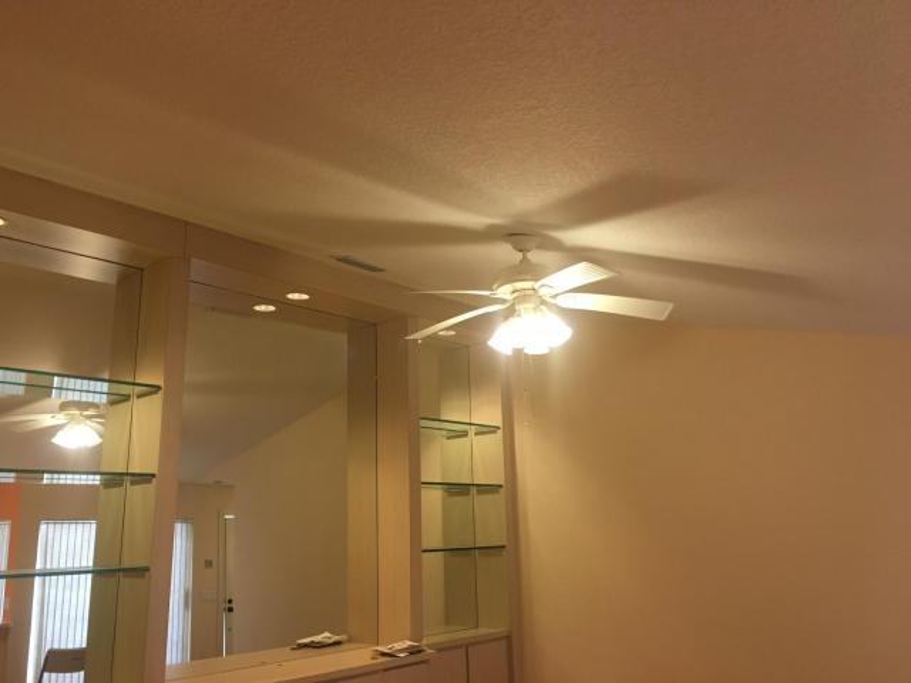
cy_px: 342
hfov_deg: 61.7
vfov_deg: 48.2
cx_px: 456
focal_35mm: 29
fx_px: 763
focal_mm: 4.15
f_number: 2.2
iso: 100
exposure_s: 1/30
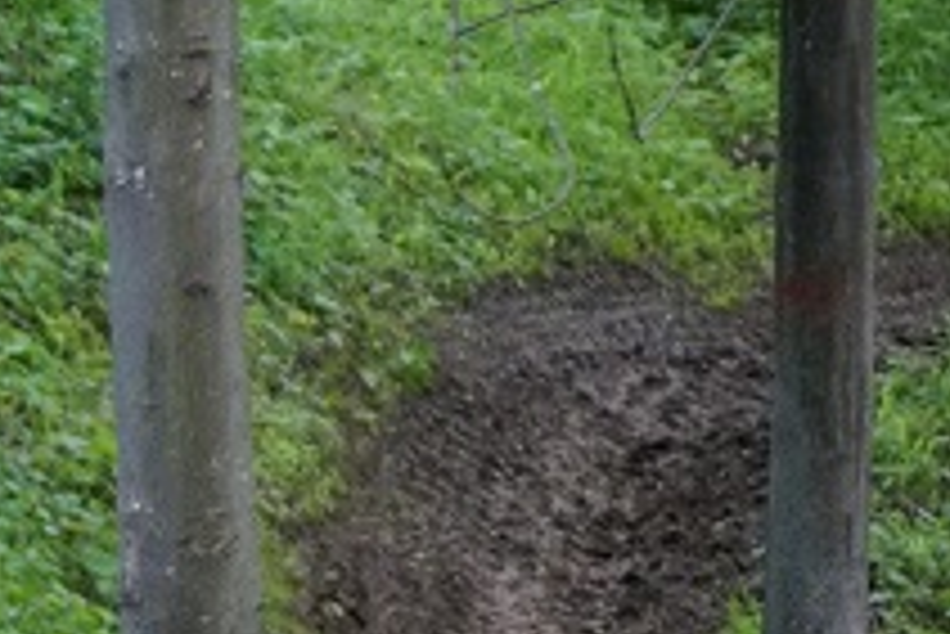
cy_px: 877
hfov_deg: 3.1
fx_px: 17586
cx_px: -801
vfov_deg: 2.1
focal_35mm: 666
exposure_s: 1/500
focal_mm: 120
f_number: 5.6
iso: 3200
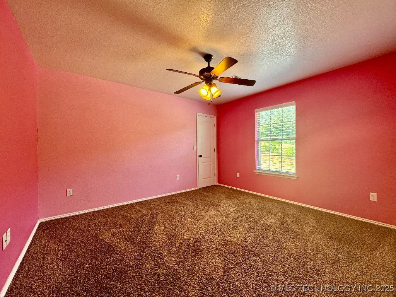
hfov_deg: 102.1
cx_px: 198
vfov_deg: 85.7
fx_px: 160
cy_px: 148
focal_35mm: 14
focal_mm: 2.22
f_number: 2.2
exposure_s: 1/60
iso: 200
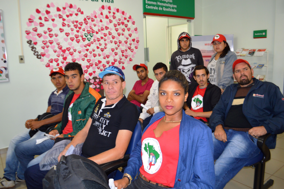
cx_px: 142
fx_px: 213
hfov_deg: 67.4
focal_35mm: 27
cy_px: 94
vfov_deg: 47.8
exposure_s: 1/60
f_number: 3.5
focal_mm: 18
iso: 560
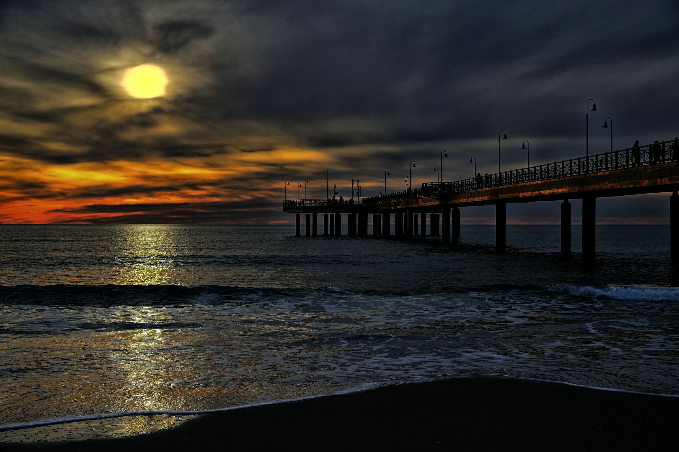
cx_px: 340
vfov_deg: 28.0
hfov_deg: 41.1
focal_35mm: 48
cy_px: 226
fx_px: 905
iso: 100
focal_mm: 48
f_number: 5.6
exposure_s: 1/400
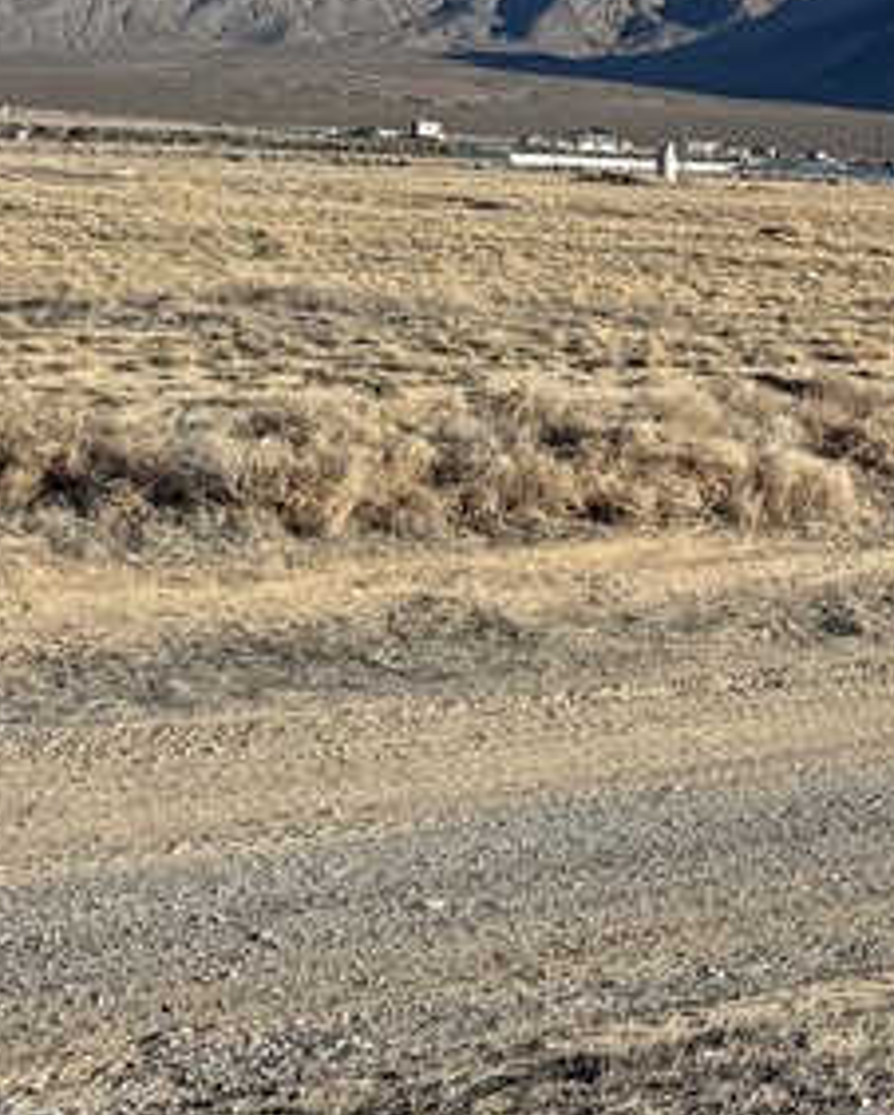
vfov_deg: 22.2
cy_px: 253
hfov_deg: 15.5
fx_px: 2808
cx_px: 1614
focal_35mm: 85
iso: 80
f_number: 1.78
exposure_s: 1/4405
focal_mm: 6.76
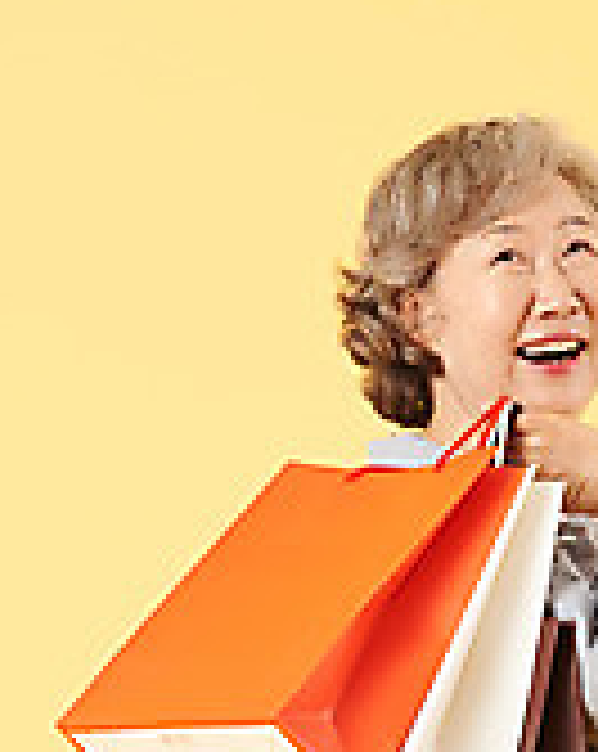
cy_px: 401
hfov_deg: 4.6
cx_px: 506
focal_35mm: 338
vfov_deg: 5.7
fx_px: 7498
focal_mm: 150
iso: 100
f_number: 8
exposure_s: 1/125
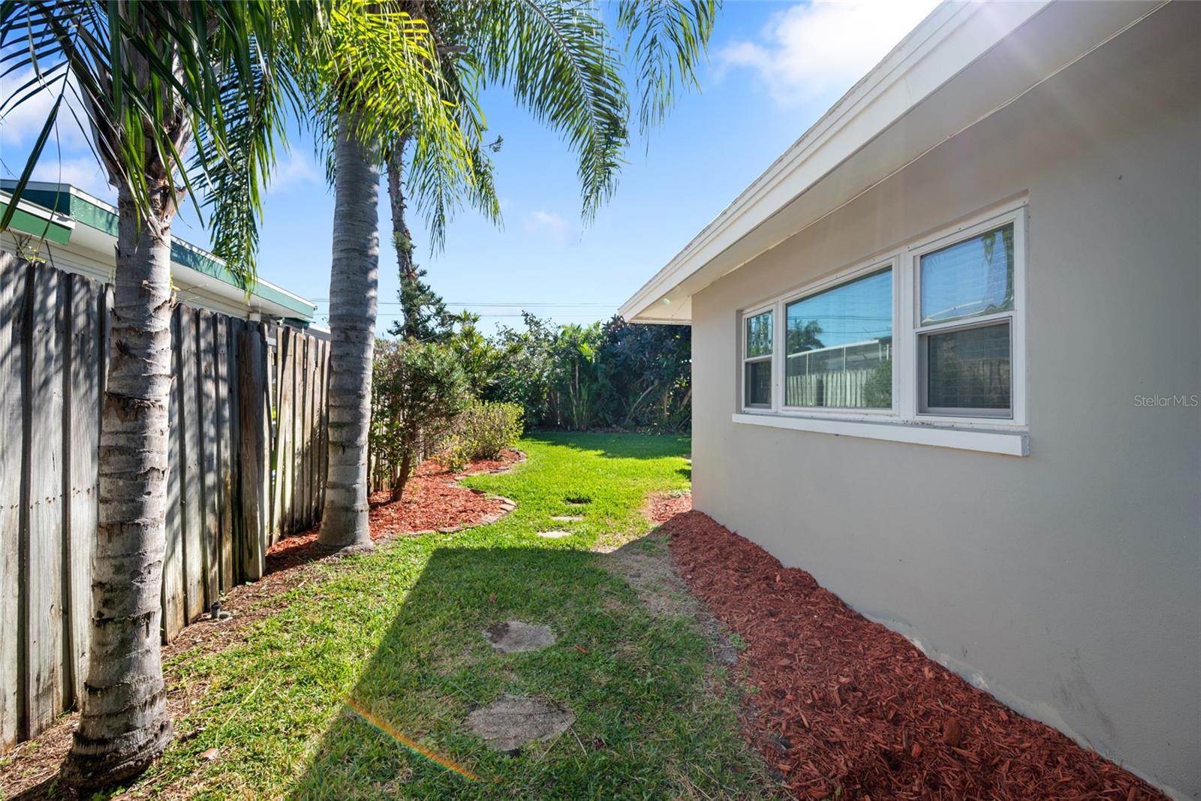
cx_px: 600
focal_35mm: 14
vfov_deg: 81.2
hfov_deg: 104.2
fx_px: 467
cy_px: 400
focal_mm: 14
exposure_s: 1/60
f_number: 6.3
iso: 250
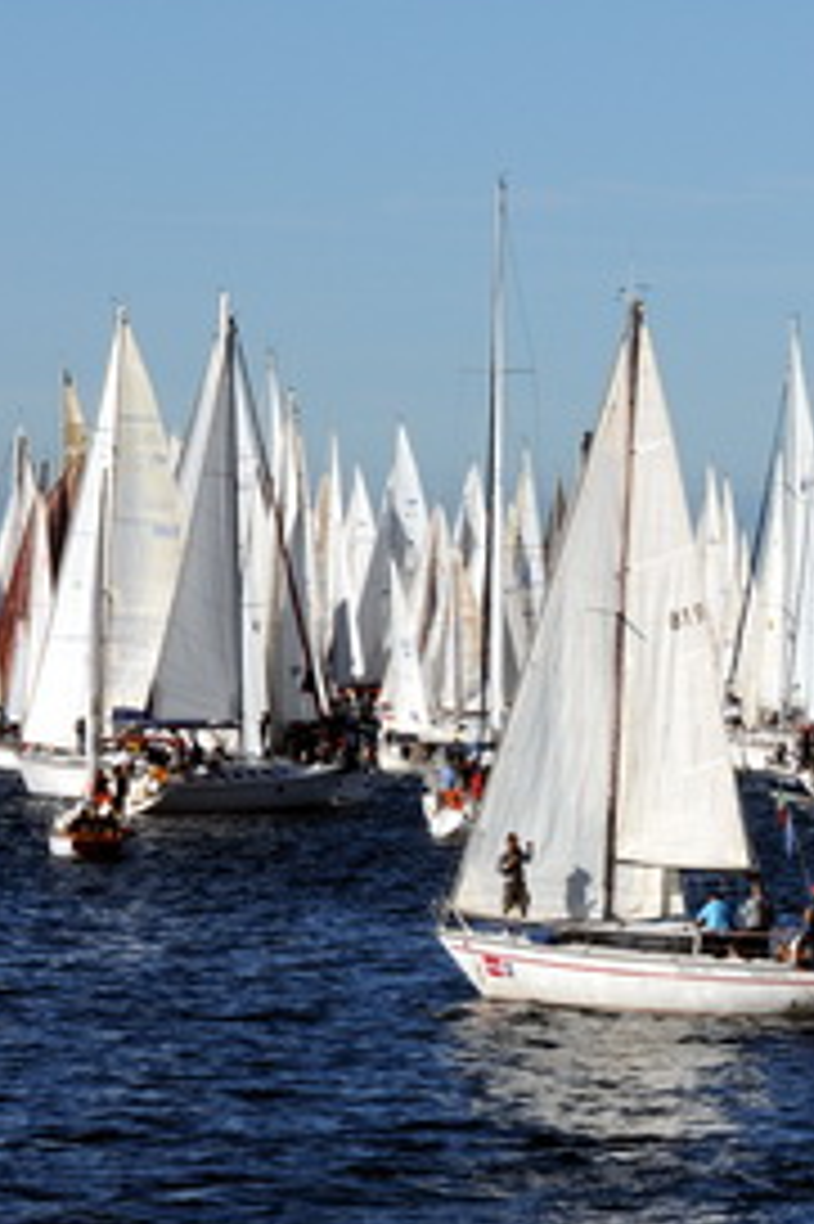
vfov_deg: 6.9
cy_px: 614
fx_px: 10119
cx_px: 688
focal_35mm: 298
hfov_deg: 4.6
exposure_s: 1/640
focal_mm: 90
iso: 200
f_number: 13
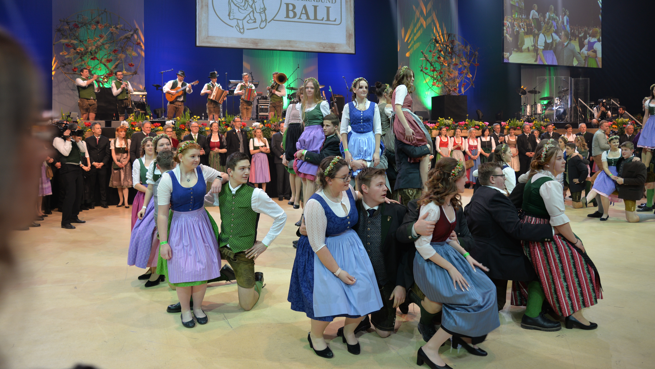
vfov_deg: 44.1
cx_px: 331
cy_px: 146
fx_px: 452
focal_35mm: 26
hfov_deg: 71.9
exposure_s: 1/60
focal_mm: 24
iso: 400
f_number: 4
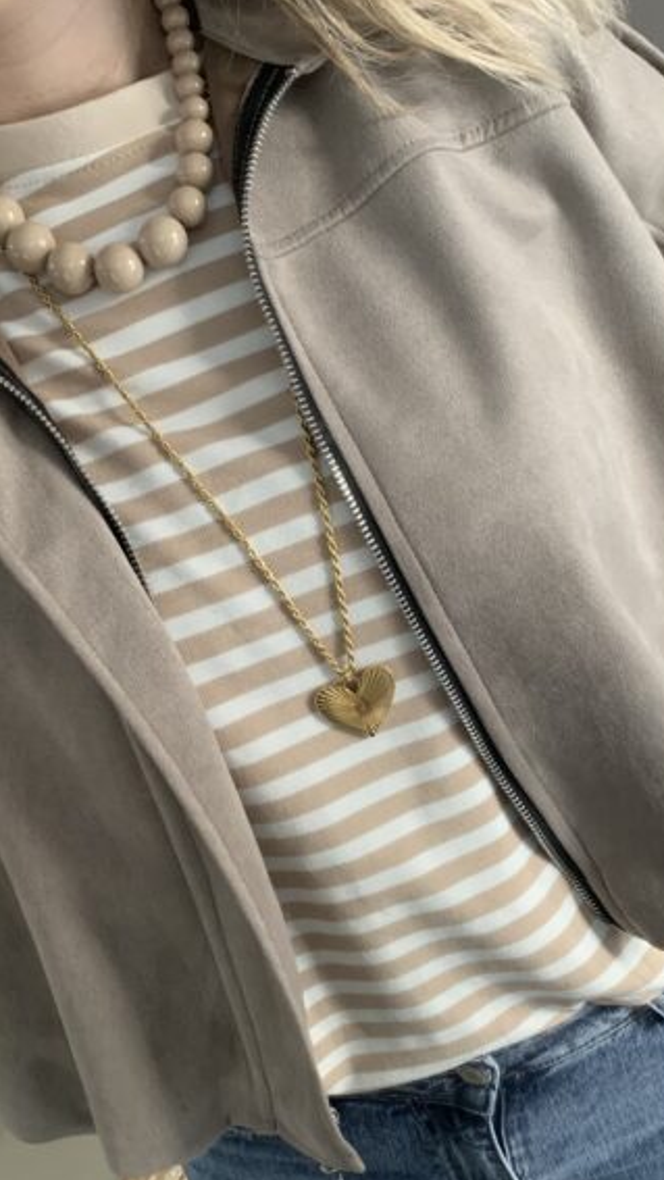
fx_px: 1252
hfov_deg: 29.6
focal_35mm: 40
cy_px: 691
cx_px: 254
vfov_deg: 50.2
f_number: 1.8
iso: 320
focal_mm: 4.25
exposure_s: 1/60
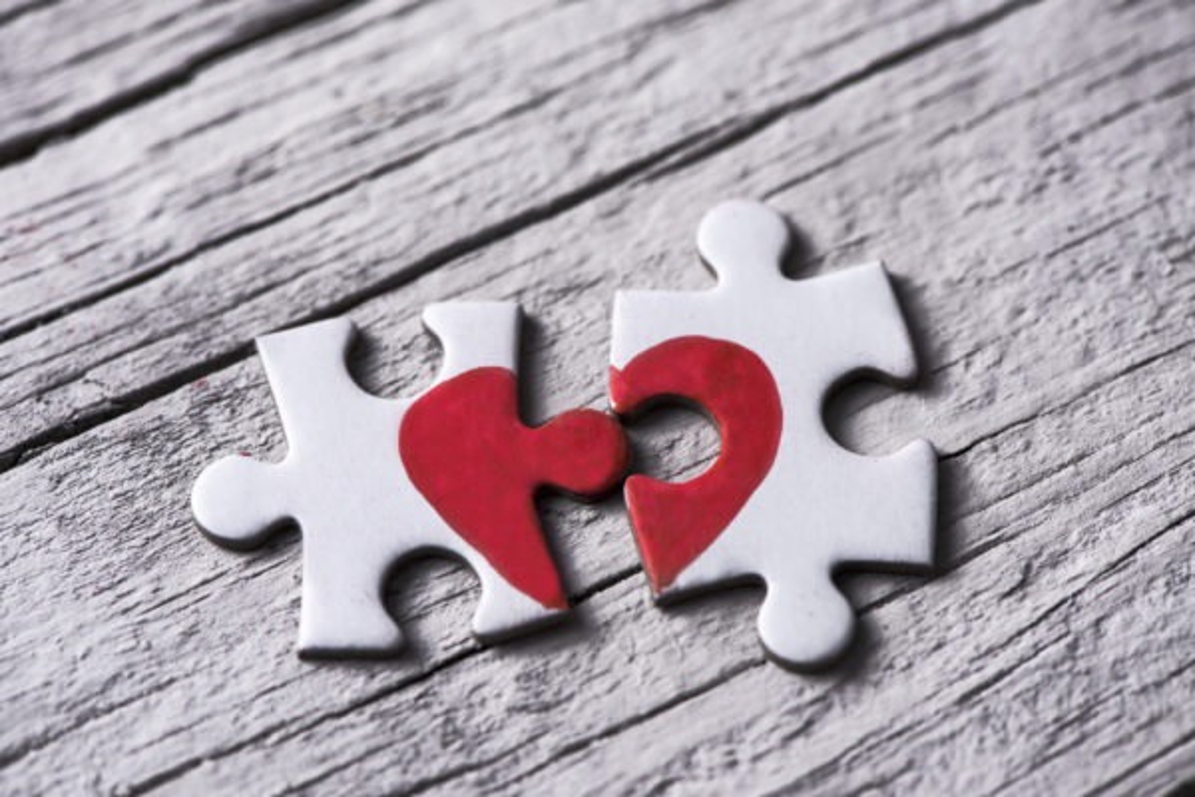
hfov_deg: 19.5
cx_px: 598
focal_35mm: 105
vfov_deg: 13.0
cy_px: 398
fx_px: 3485
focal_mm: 105
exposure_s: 1/125
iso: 64
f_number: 9
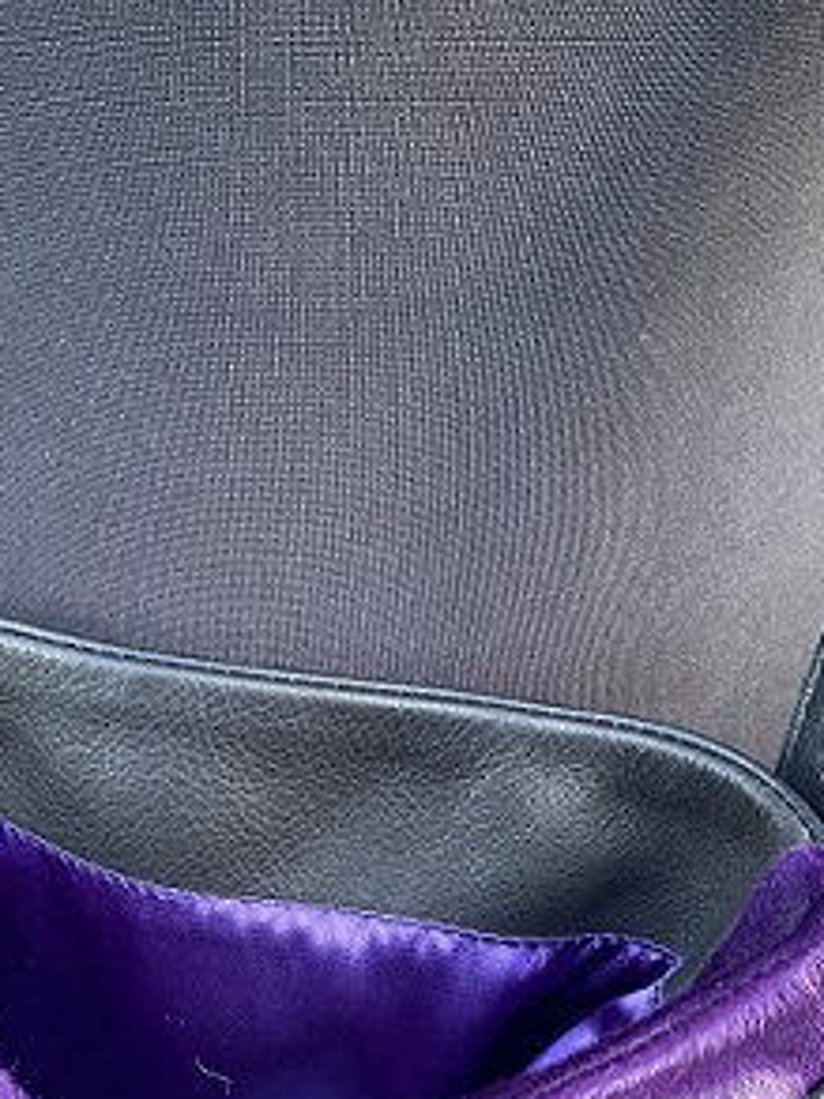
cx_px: 260
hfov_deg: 31.2
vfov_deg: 39.5
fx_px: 1460
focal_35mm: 46
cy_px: 894
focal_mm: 4.25
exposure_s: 1/60
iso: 250
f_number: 1.8
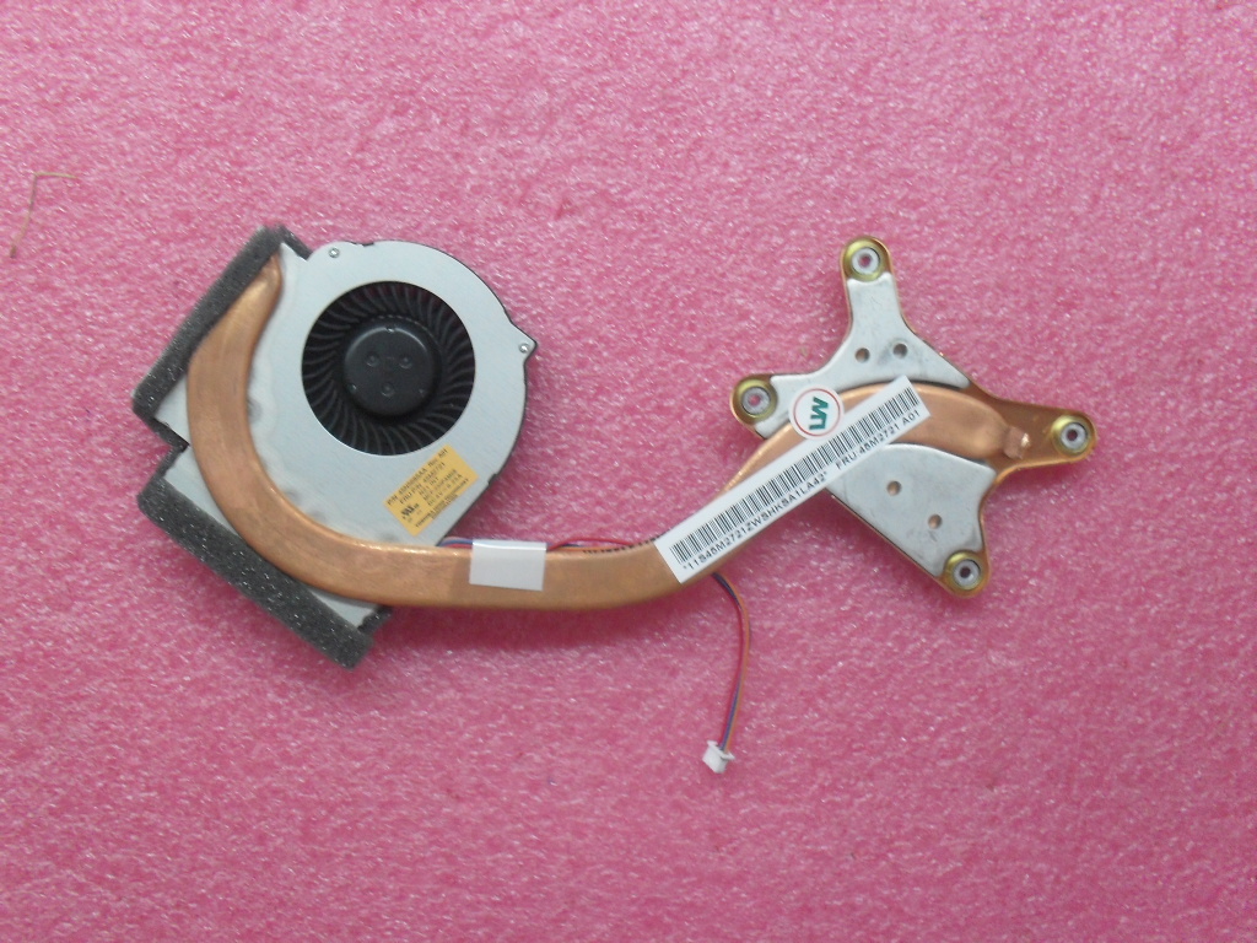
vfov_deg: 37.7
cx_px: 628
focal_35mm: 38
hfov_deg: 49.0
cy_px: 472
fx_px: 1380
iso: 200
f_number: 2.8
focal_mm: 6.3
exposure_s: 1/45
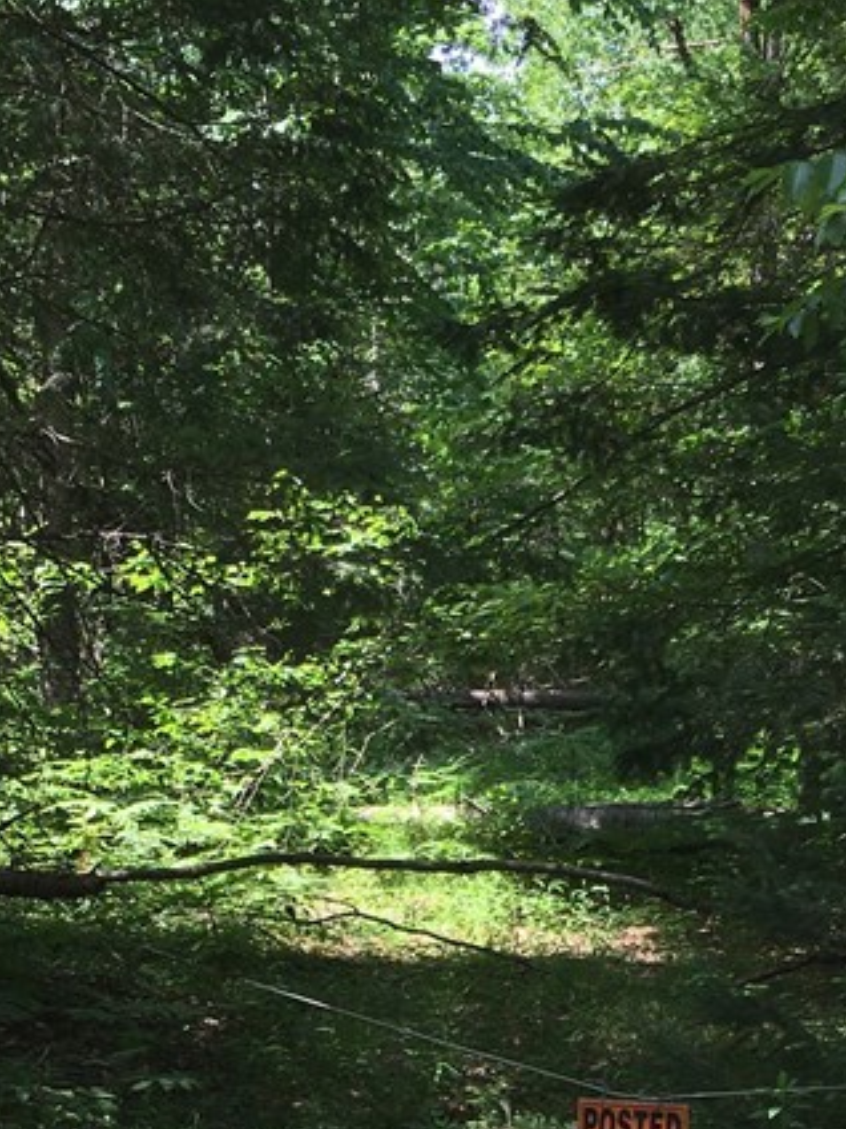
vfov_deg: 26.2
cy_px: 1148
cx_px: 394
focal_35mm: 70
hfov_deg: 21.0
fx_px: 2281
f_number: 2.2
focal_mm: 4.15
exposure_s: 1/309
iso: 25
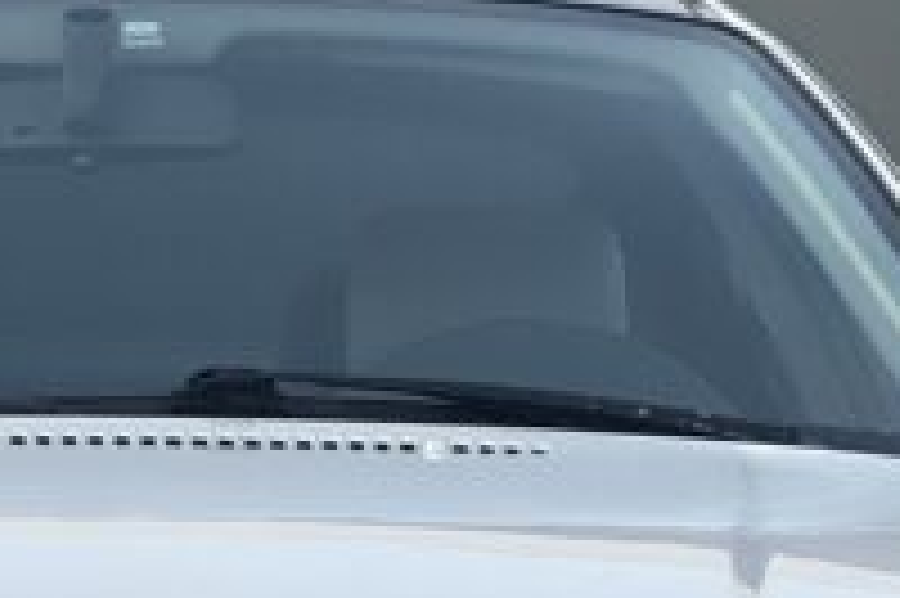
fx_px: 7993
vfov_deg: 4.3
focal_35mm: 320
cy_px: 755
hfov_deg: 6.4
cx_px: 99
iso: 100
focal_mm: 9
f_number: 2.8
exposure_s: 1/100
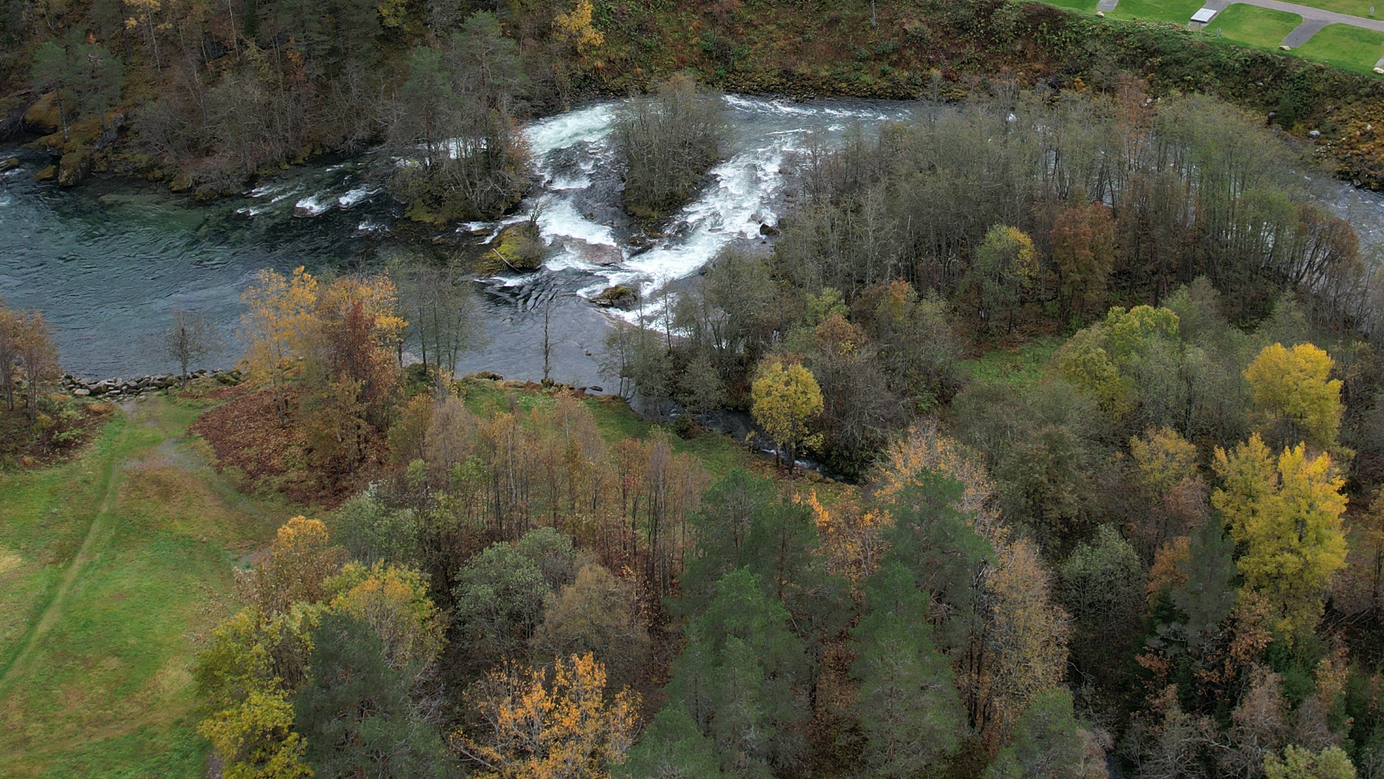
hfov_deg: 47.0
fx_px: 1578
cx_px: 848
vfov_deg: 25.8
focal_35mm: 43
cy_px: -60
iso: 100
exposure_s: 1/400
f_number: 2.8
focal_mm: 8.38
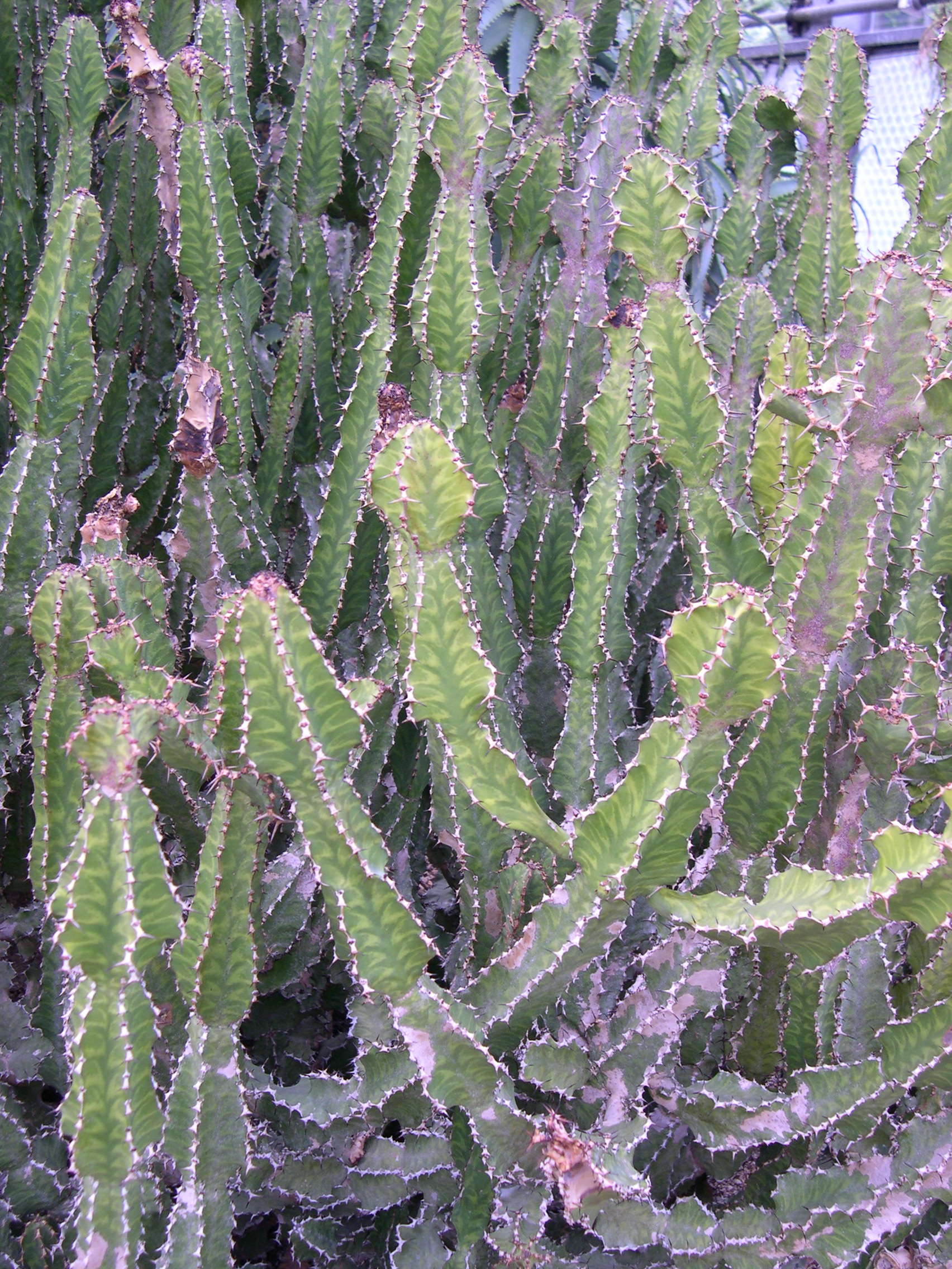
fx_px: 1393
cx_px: 476
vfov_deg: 49.0
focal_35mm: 38
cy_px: 634
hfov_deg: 37.7
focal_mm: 8
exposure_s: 1/54
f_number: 2.8
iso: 100
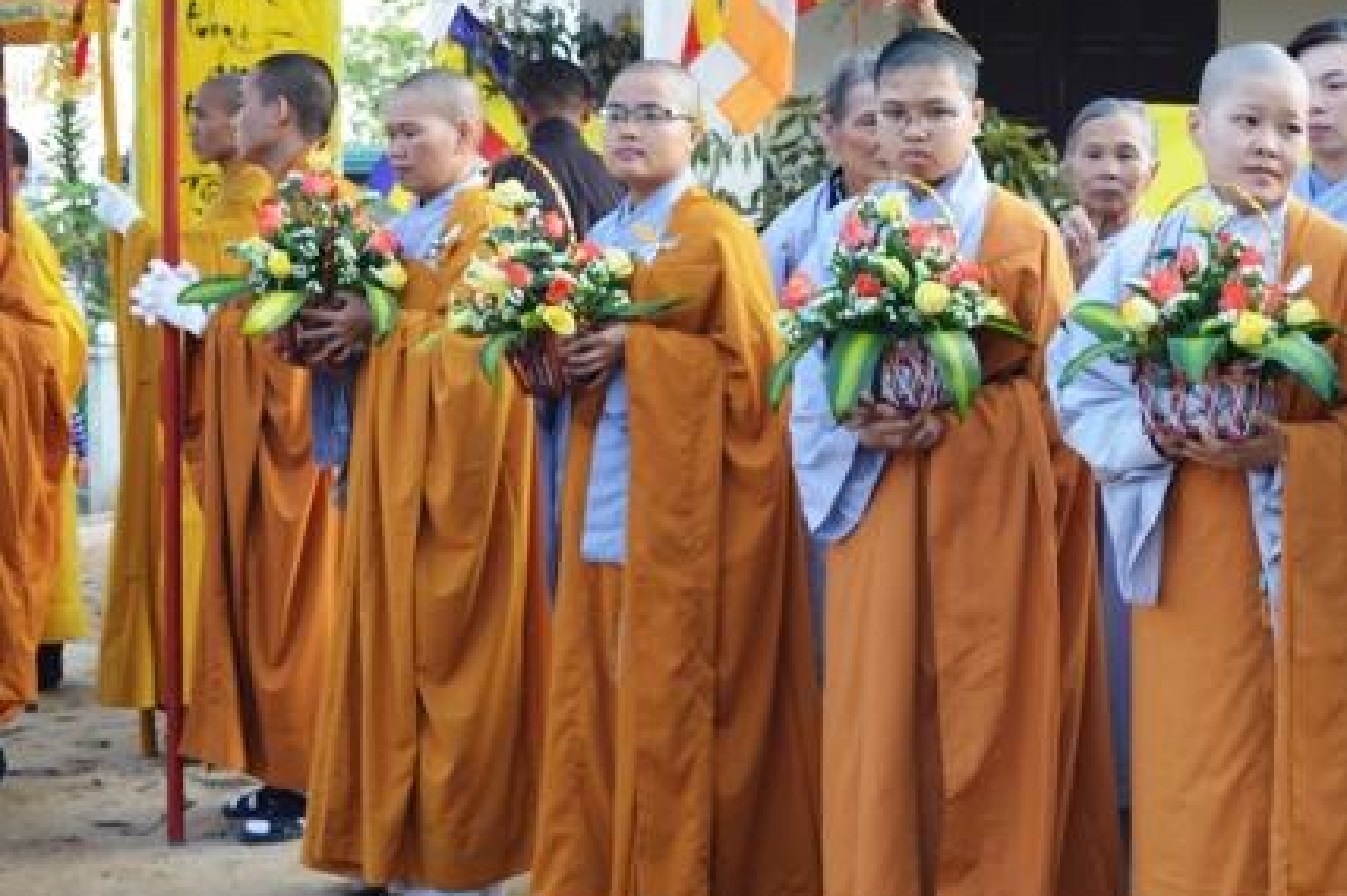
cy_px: 300
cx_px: 858
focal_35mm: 79
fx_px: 2944
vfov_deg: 17.3
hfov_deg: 25.7
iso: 400
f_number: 5.6
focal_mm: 35
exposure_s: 1/125
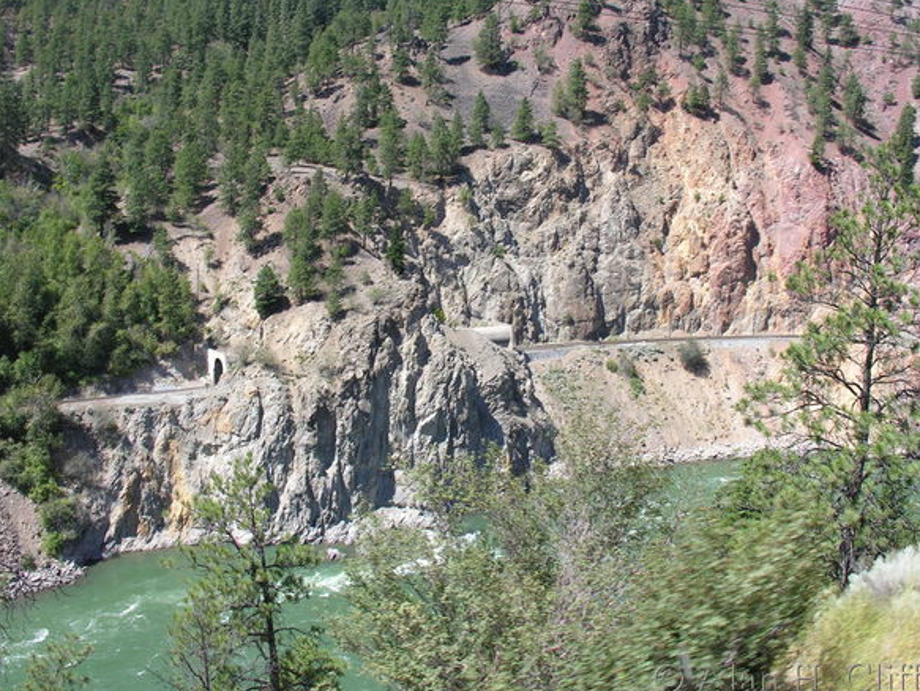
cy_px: 302
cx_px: 470
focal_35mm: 42
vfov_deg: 34.3
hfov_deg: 44.8
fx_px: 1117
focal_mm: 8.9
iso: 50
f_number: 5
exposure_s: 1/162
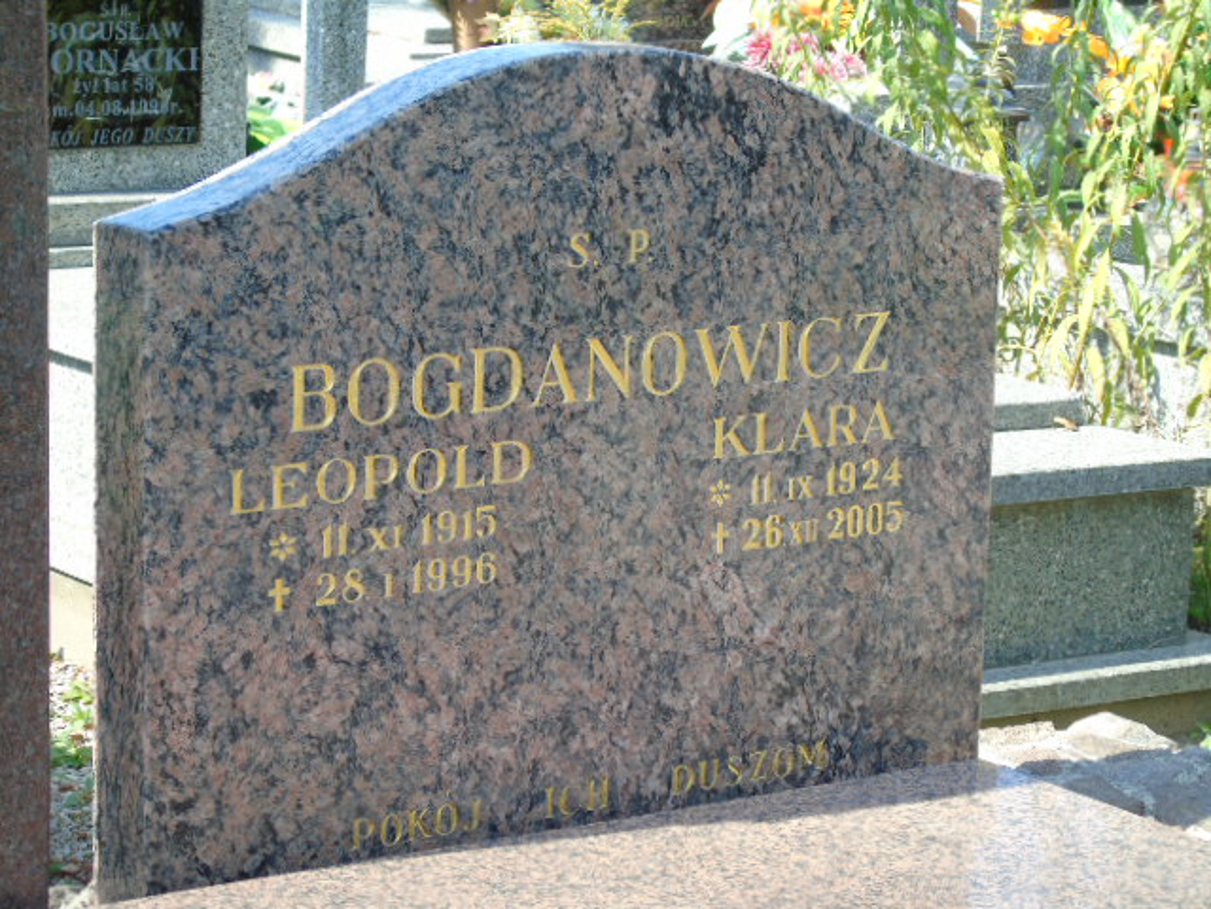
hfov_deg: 18.2
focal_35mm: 108
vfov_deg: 13.7
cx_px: 606
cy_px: 454
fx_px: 3778
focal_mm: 19
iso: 80
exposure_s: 1/125
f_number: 4.4
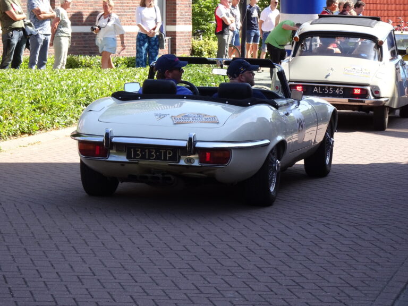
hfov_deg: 13.8
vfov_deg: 10.4
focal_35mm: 143
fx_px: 1685
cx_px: 204
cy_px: 153
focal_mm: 24.36
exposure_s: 1/160
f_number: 5.6
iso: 125
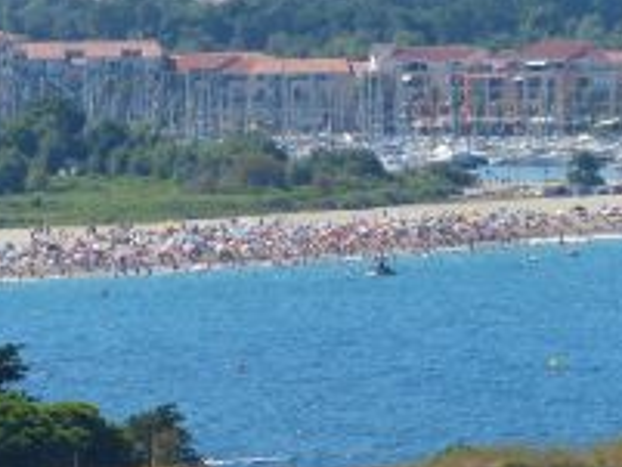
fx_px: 12981
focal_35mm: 722
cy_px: 264
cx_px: 378
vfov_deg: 2.1
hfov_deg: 2.7
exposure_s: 1/800
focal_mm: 52.3
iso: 100
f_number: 4
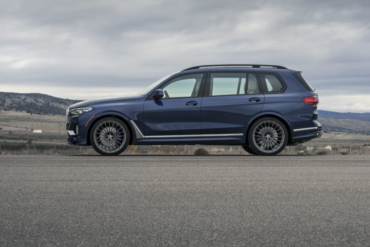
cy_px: 106
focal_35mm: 138
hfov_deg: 14.9
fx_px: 1419
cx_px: 187
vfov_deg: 10.0
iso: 100
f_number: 8
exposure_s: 1/30
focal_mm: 104
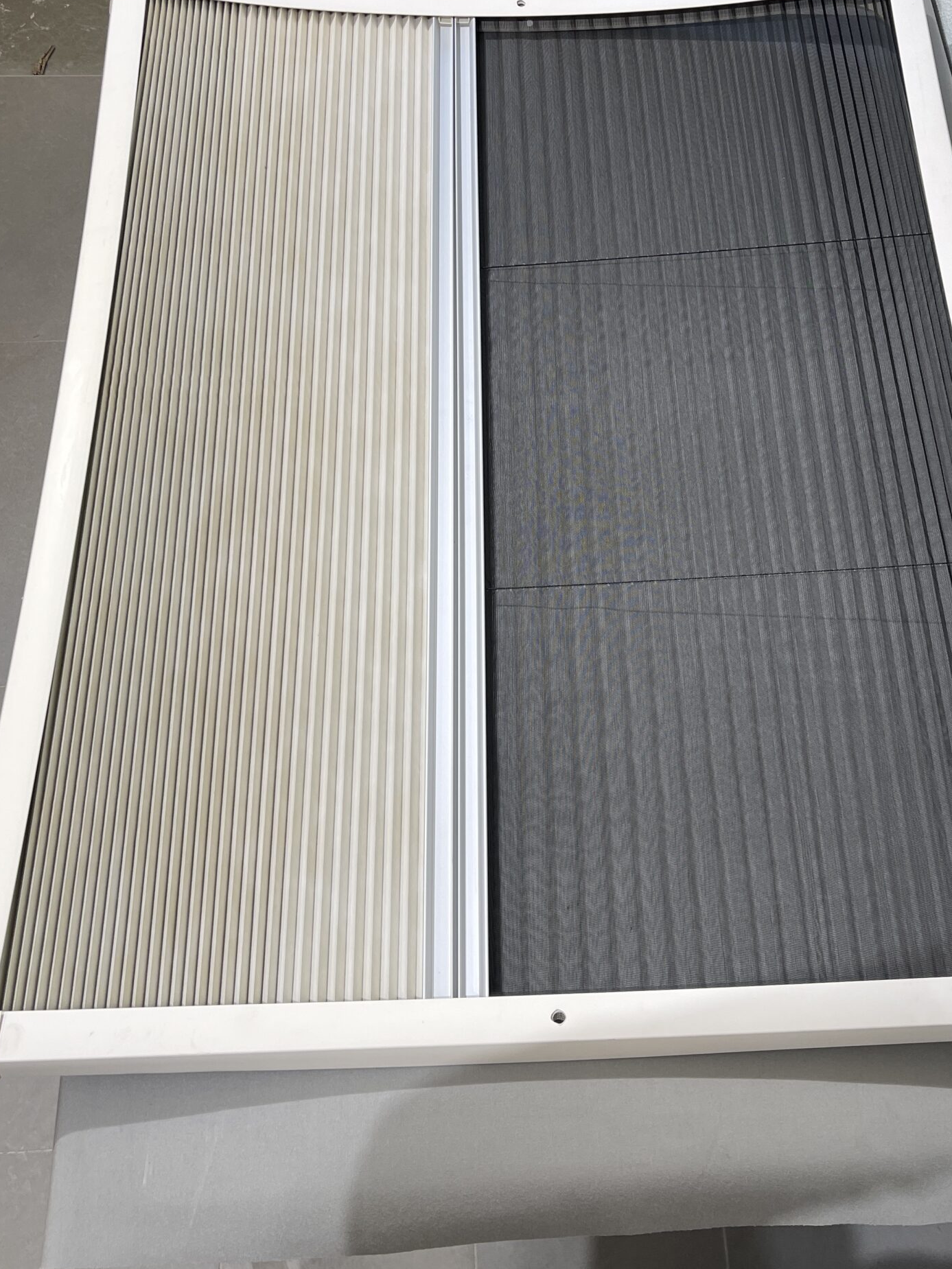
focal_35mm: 36
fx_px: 1320
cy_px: 506
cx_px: 532
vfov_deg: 51.0
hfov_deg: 39.6
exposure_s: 1/100
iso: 50
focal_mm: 5.1
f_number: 1.6
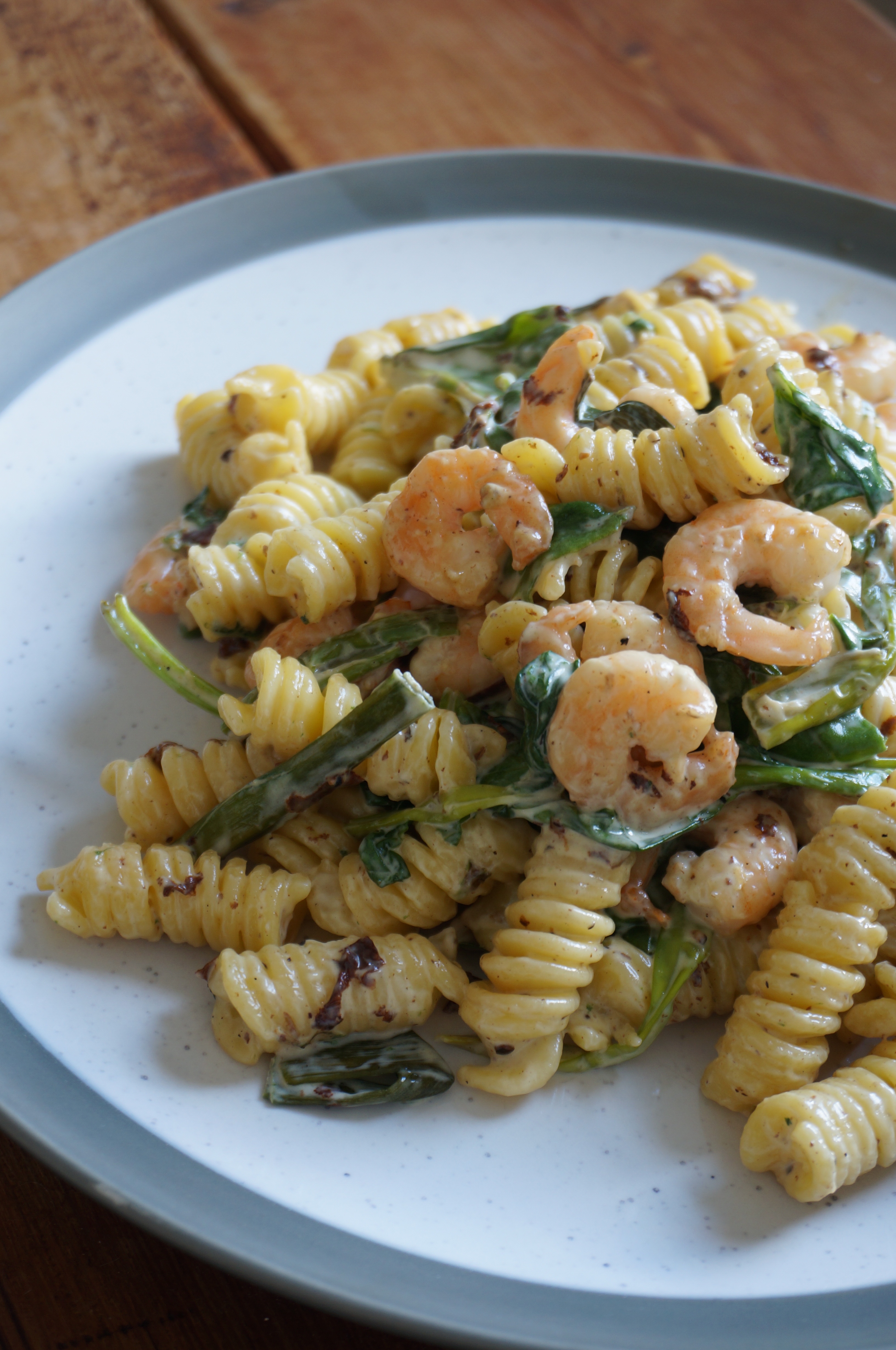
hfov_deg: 25.7
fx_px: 1964
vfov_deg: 37.9
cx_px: 448
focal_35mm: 52
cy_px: 675
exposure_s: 1/15
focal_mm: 35
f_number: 5
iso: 200
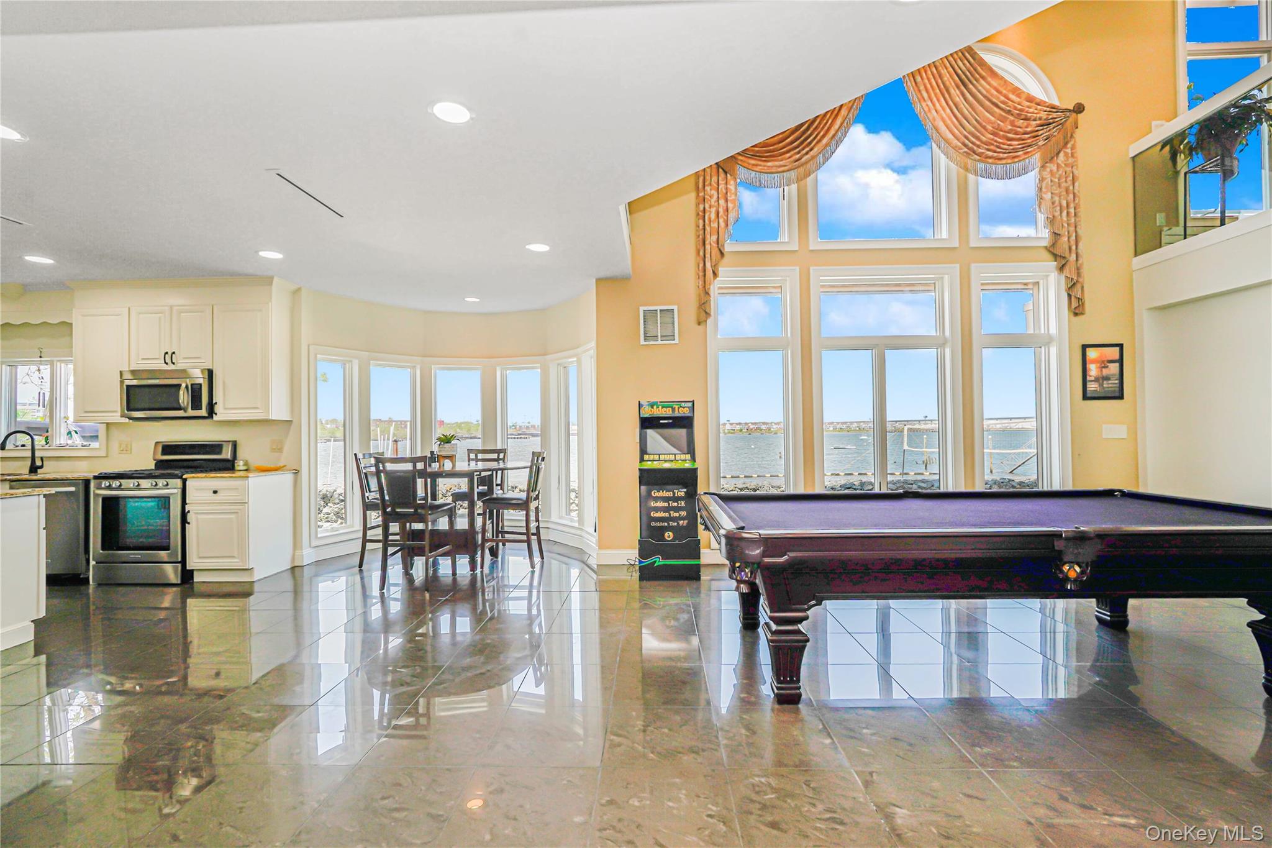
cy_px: 424
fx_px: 565
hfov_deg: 96.7
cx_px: 636
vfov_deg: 73.7
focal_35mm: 16
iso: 100
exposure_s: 1/100
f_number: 6.3
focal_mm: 16
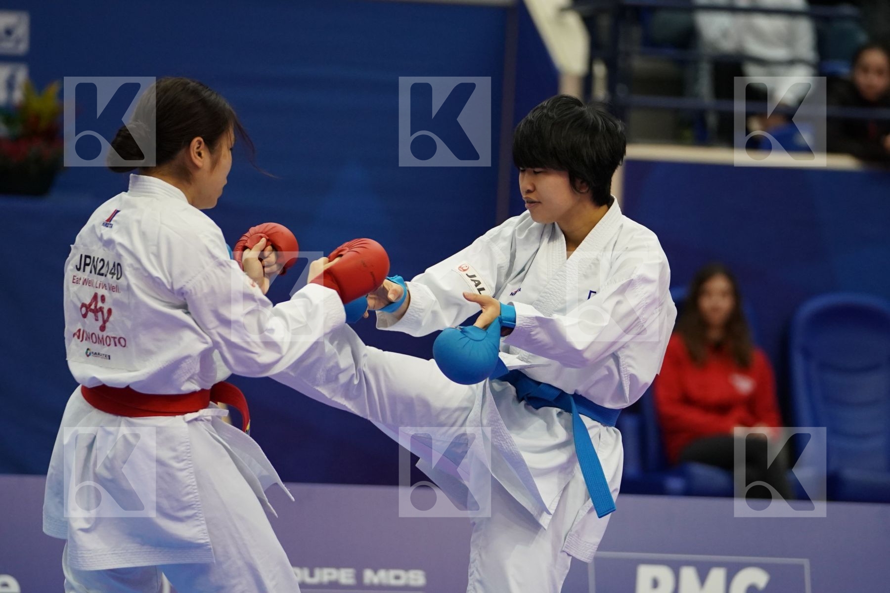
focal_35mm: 237
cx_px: 445
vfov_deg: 5.8
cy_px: 296
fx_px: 5859
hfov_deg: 8.7
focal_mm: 158
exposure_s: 1/1000
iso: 2500
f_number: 2.8
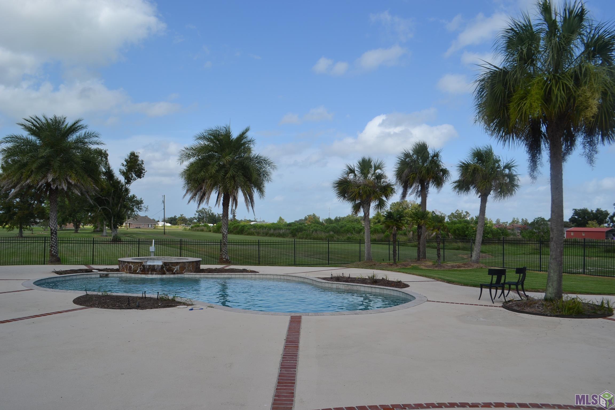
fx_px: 461
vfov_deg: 47.9
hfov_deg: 67.4
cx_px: 308
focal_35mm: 27
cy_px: 205
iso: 100
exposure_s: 1/250
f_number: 8
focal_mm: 18
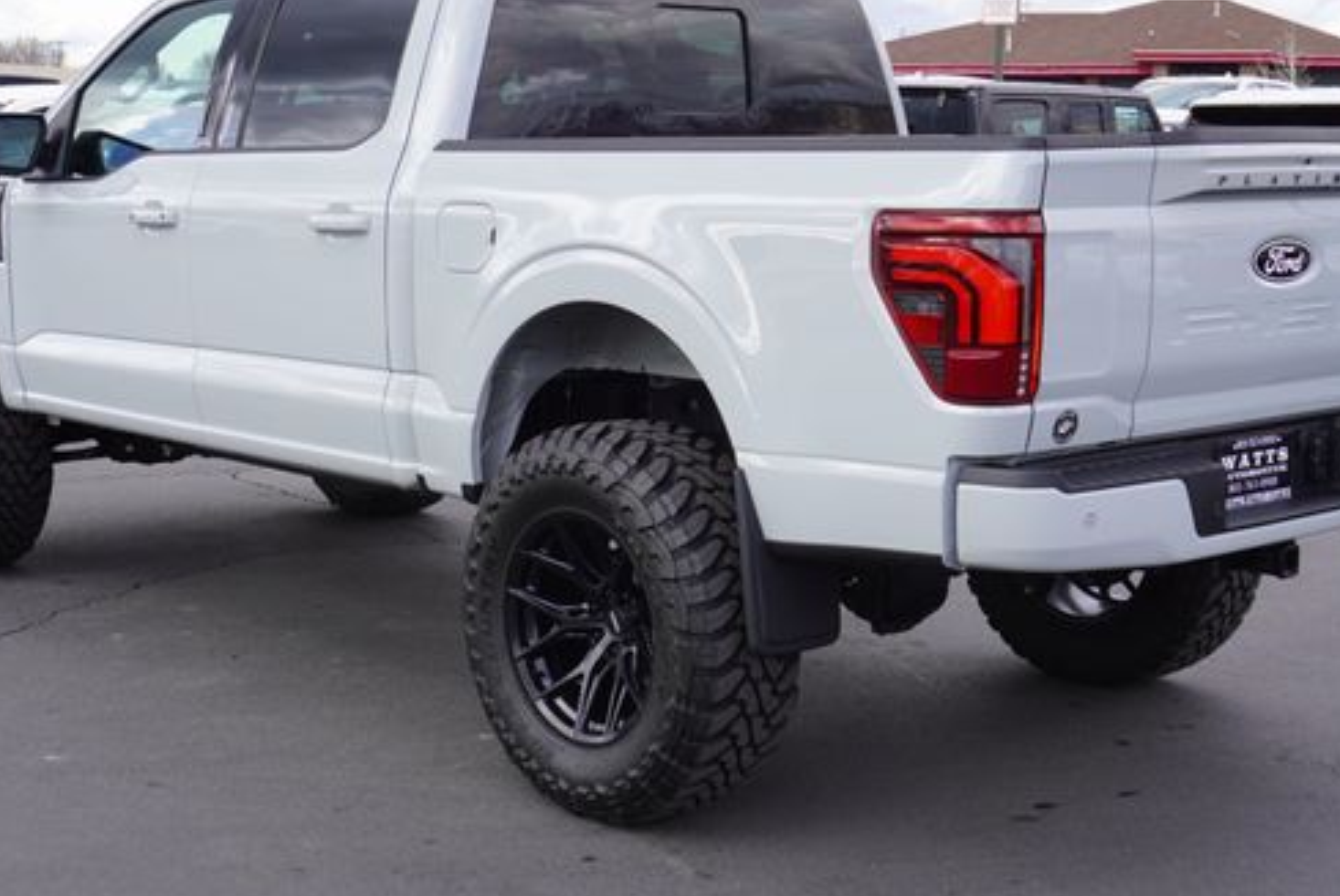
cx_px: 674
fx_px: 2049
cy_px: 408
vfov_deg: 24.7
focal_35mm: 55
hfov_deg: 36.2
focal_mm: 28
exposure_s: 1/100
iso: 100
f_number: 7.1
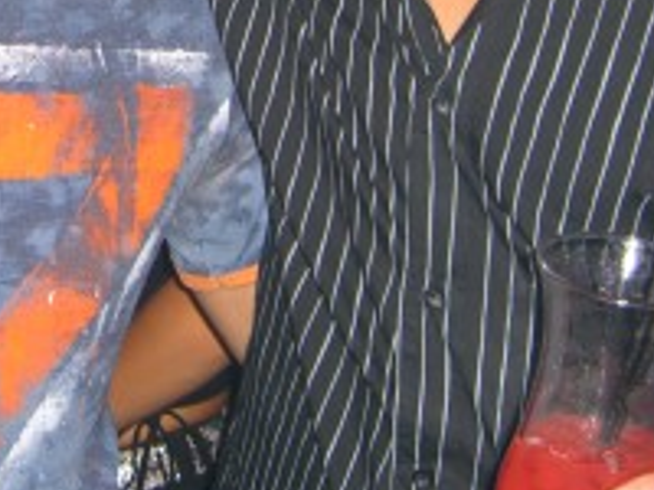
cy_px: -124
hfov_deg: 17.1
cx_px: 118
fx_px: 2154
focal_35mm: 114
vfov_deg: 12.6
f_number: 2.8
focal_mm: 7.9
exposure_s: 1/60
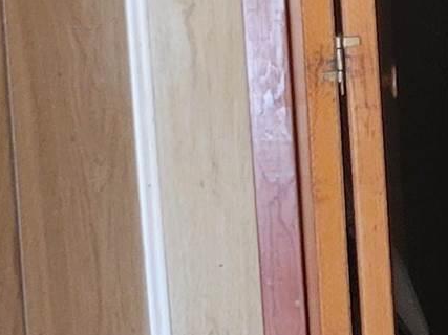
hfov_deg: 8.2
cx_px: 1533
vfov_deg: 7.7
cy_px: -219
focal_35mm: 187
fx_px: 2419
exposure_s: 1/60
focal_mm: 5.4
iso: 160
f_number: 1.8
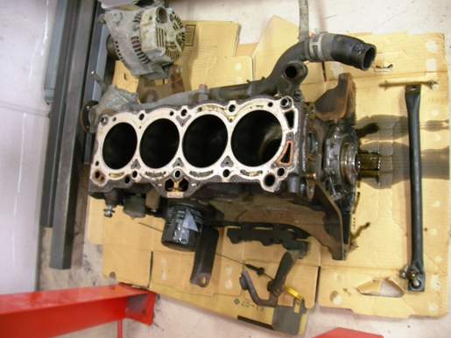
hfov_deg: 45.8
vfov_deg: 35.1
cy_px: 169
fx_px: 534
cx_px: 226
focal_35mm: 41
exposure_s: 1/2.7
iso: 100
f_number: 3.5
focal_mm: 6.3
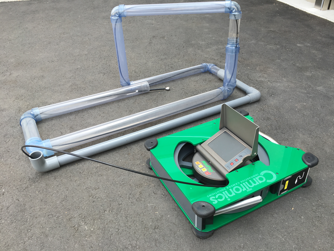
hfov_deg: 61.7
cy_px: 126
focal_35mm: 29
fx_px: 280
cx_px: 167
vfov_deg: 48.2
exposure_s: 1/154
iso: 25
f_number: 2.2
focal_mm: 4.15
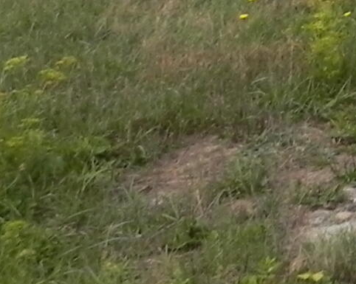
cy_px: -291
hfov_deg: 9.6
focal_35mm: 158
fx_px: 1664
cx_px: 1048
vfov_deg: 9.2
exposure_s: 1/396
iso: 160
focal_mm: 4.6
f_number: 5.6
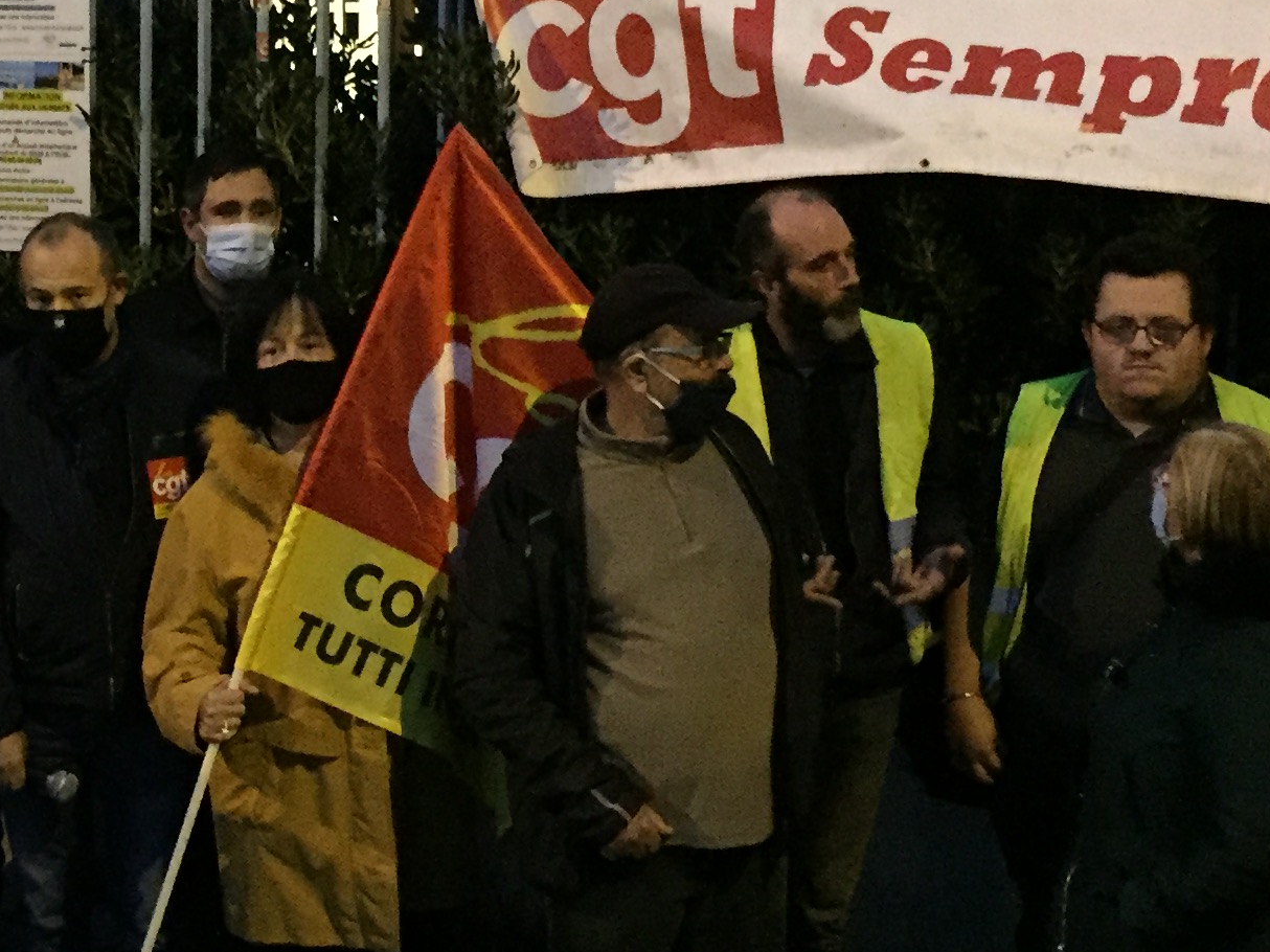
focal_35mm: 78
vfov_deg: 18.7
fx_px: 2861
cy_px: 214
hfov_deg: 24.5
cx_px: 184
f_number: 2.2
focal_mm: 4.15
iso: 800
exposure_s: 1/17
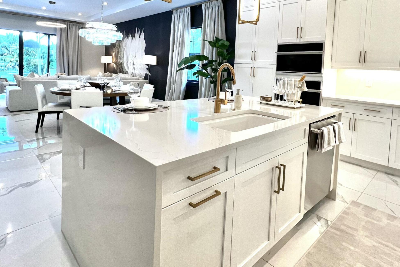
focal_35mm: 20
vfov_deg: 59.9
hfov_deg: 84.0
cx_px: 203
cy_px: 81
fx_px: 222
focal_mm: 1.57
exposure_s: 1/120
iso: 125
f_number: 1.8
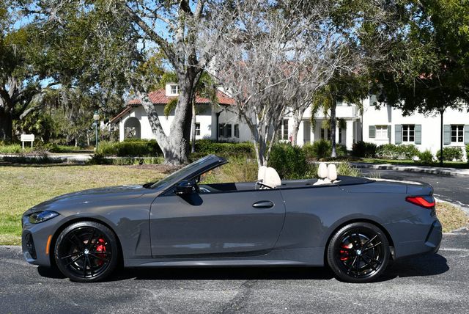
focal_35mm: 48
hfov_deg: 41.1
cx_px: 234
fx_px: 626
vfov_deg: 28.1
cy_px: 157
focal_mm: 24
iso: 100
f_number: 8
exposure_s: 1/250
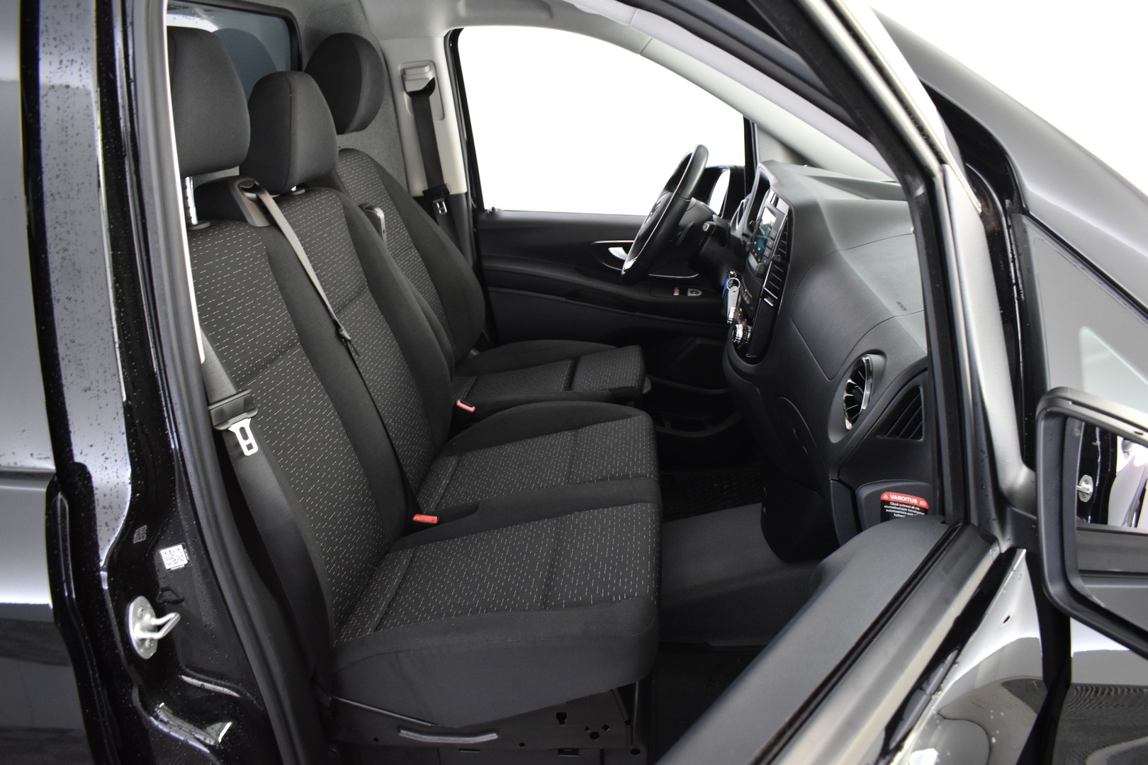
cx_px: 574
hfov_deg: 67.4
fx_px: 861
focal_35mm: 27
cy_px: 382
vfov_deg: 47.9
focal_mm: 18
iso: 1250
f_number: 5
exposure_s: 1/8
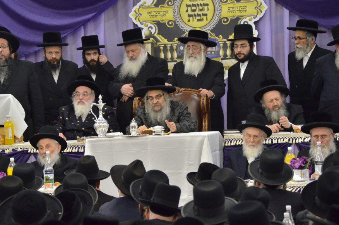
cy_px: 123
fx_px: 1565
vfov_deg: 8.2
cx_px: 144
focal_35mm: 167
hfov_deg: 12.4
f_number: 5.6
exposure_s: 1/100
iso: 2500
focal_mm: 95
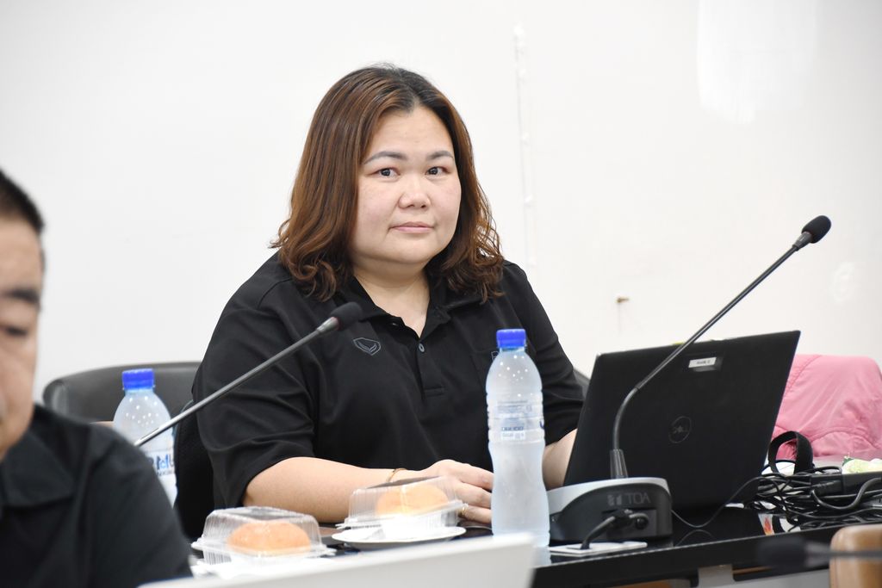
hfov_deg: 10.2
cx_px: 441
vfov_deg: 6.8
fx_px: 4949
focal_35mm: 202
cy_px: 294
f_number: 6
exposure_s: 1/30
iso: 1600
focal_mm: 135
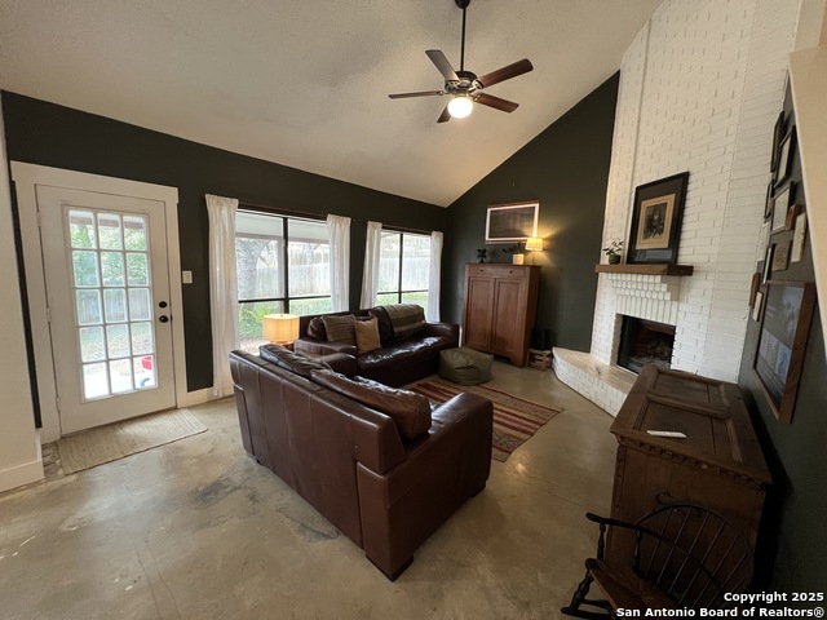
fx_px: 311
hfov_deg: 106.2
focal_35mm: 13
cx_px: 414
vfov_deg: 89.9
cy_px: 310
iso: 250
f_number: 1.8
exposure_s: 1/60
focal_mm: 1.57
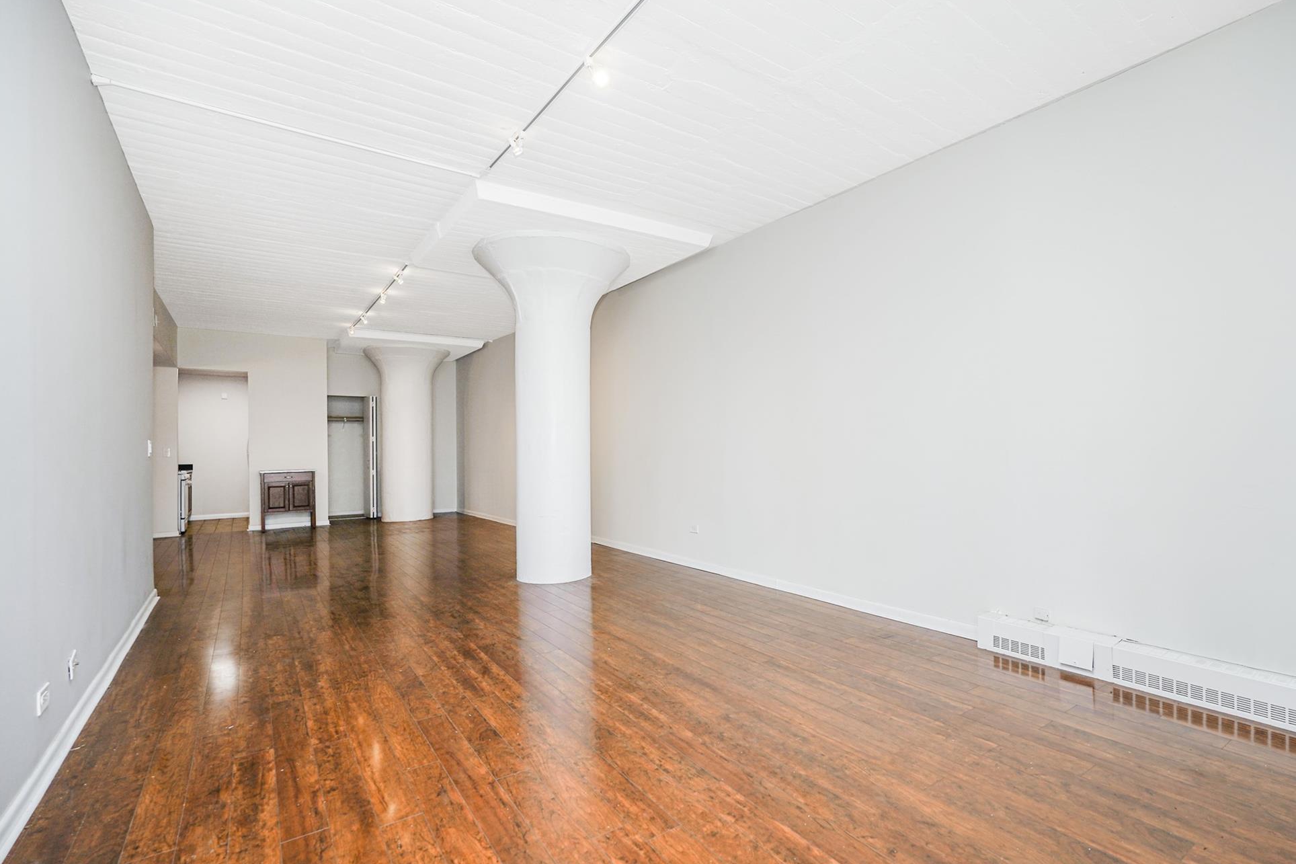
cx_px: 683
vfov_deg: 70.4
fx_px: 612
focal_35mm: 17
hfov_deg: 93.2
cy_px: 441
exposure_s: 1/30
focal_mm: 16
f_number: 4
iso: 100
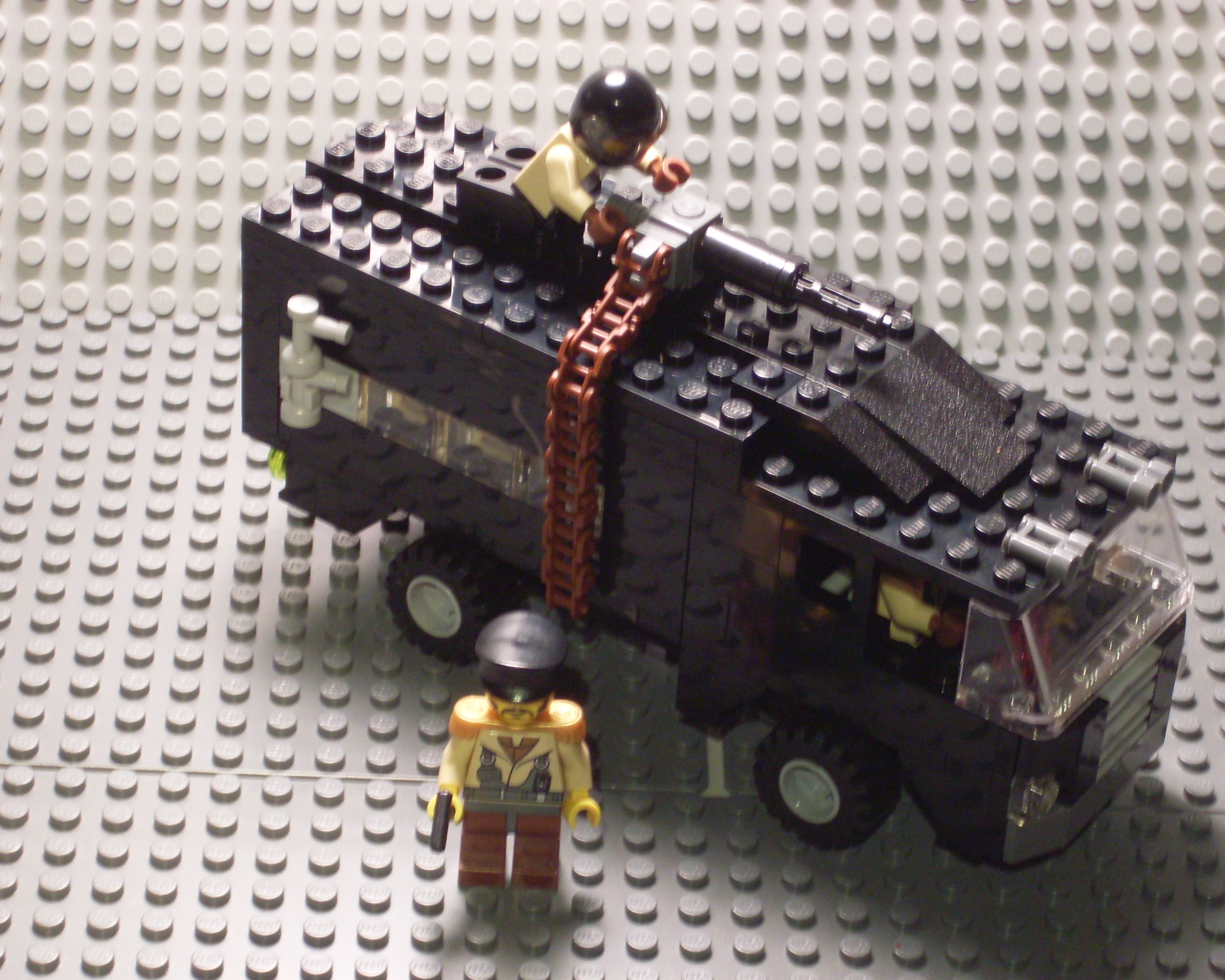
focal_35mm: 119
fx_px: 4314
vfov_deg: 13.0
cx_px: 680
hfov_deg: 16.2
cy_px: 518
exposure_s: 1/15
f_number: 4.8
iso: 200
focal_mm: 17.1
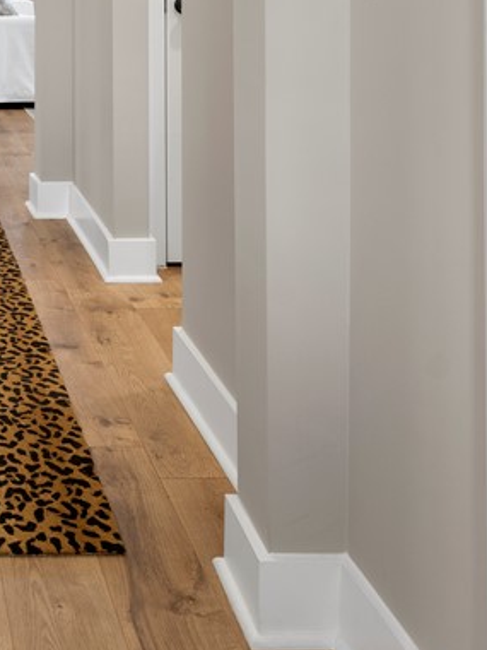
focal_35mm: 55
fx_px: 1032
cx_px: -111
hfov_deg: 24.0
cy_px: -50
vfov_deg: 31.4
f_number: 6.3
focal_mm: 20
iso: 400
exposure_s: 1/10
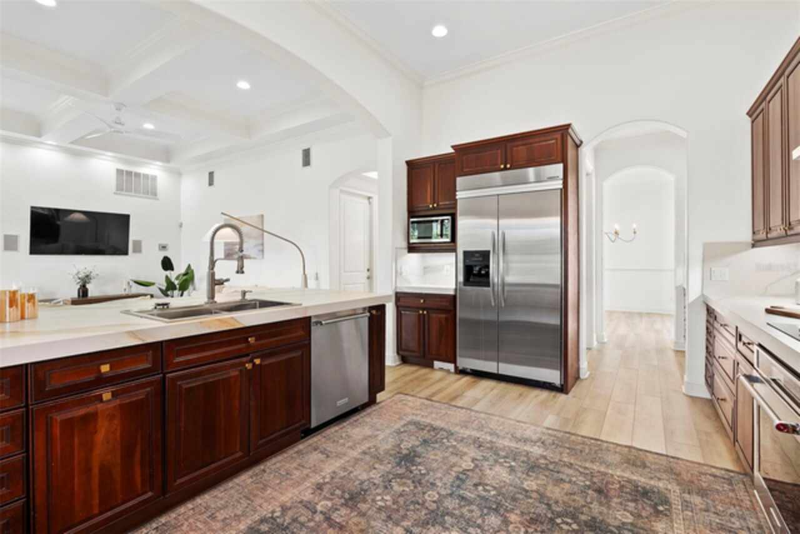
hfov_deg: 96.7
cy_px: 267
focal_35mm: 16
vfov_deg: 73.8
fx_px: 356
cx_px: 400
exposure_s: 1/2
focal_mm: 16
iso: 250
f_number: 9
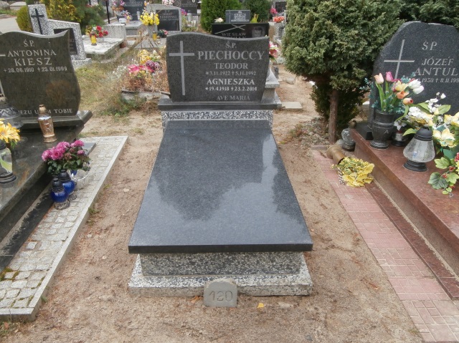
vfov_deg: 56.8
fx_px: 318
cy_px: 172
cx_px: 230
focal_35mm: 24
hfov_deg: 71.6
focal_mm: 4.2
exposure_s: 1/250
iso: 100
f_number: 3
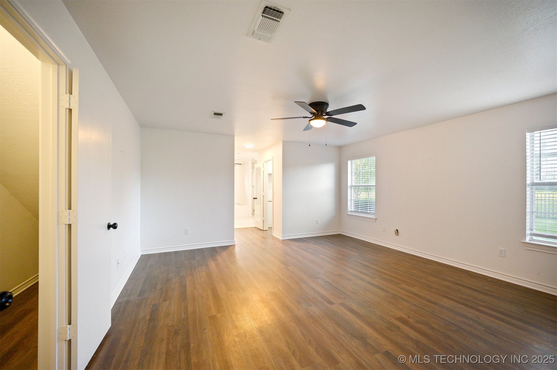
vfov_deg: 81.1
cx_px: 278
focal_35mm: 14
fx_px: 216
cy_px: 185
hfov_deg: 104.3
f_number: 4
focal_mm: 14
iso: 640
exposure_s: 1/100
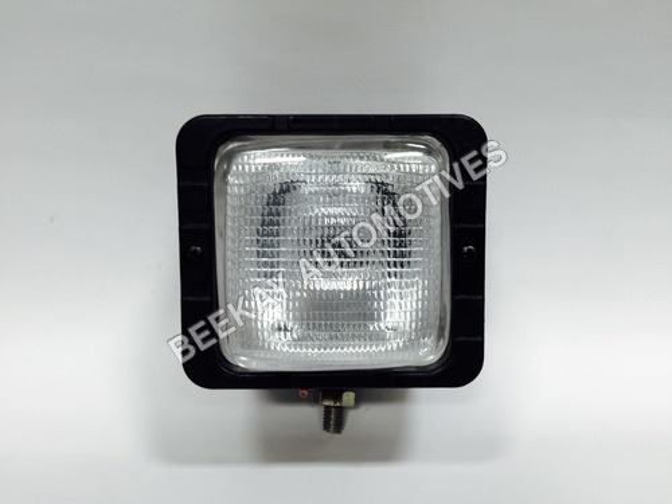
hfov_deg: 61.7
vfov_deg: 48.2
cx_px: 336
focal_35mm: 29
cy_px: 252
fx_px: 563
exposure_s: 1/30
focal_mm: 4.15
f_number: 2.2
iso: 40
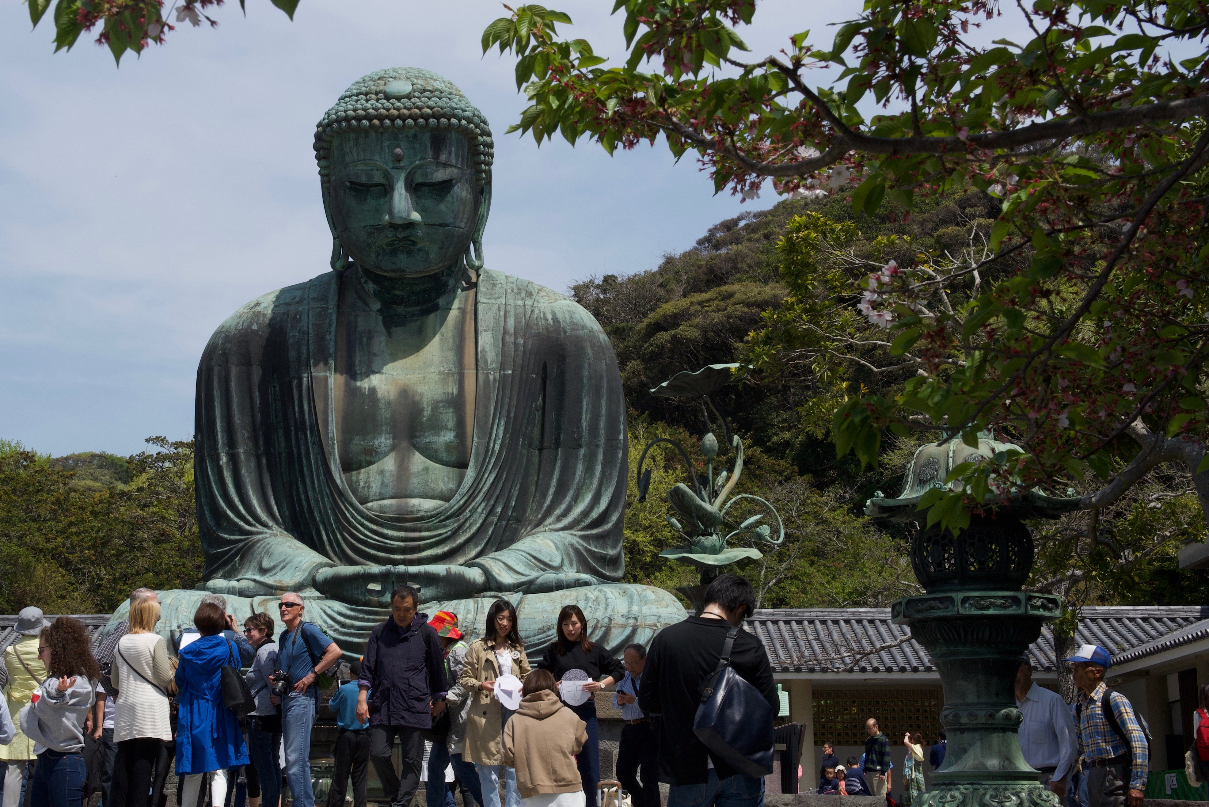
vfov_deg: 22.3
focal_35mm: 61
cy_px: 404
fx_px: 2049
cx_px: 458
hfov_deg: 32.7
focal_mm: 40
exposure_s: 1/800
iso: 640
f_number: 14
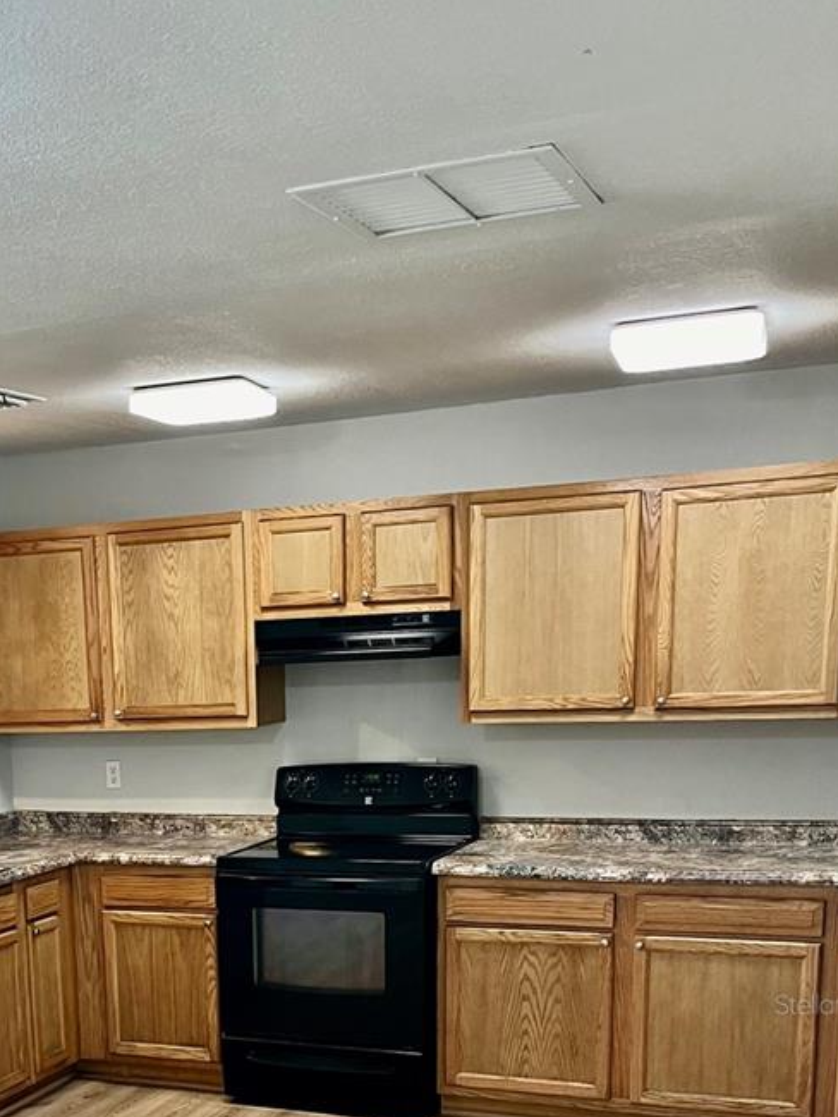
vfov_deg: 37.1
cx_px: 124
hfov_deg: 29.3
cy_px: 1004
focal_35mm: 48
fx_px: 1548
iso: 80
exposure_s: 1/60
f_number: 1.6
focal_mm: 5.1
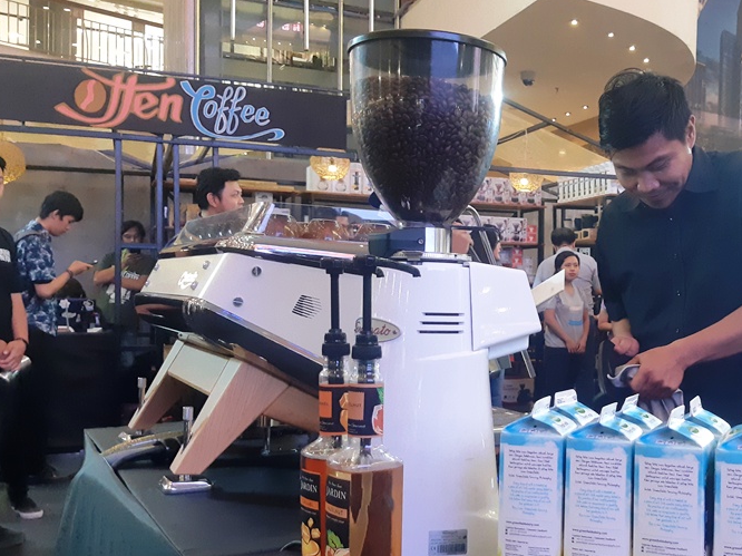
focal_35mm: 40
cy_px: 325
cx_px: 541
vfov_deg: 35.8
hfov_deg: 45.5
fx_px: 857
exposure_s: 1/25
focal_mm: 3.93
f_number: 1.7
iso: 250
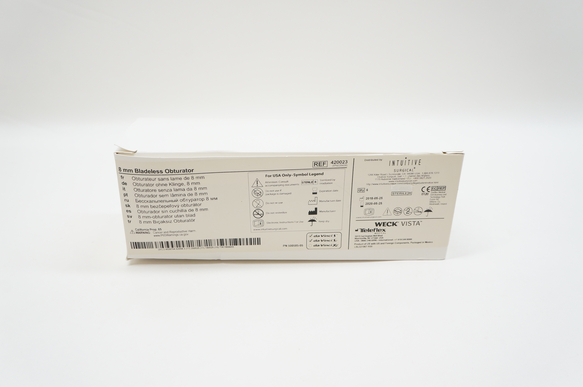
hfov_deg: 62.0
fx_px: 485
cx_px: 292
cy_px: 194
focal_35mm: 30
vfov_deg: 43.5
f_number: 6.3
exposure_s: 1/50
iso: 400
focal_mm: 20
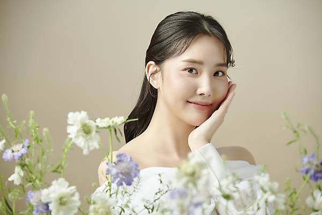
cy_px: 108
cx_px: 161
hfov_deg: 11.4
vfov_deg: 7.6
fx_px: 1610
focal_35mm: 180
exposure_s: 1/125
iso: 64
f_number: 5.6
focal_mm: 180
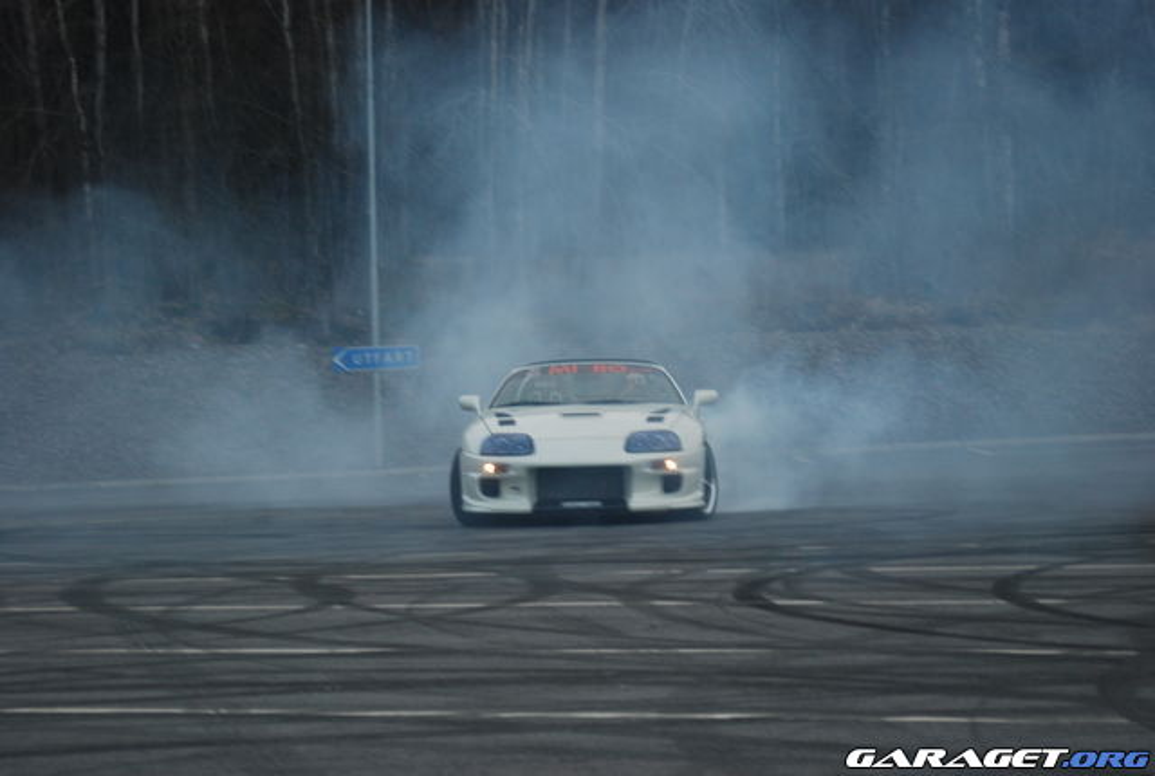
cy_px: 388
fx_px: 3859
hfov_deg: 17.0
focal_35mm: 120
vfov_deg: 11.5
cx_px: 578
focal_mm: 80
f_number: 5.6
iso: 400
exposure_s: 1/80
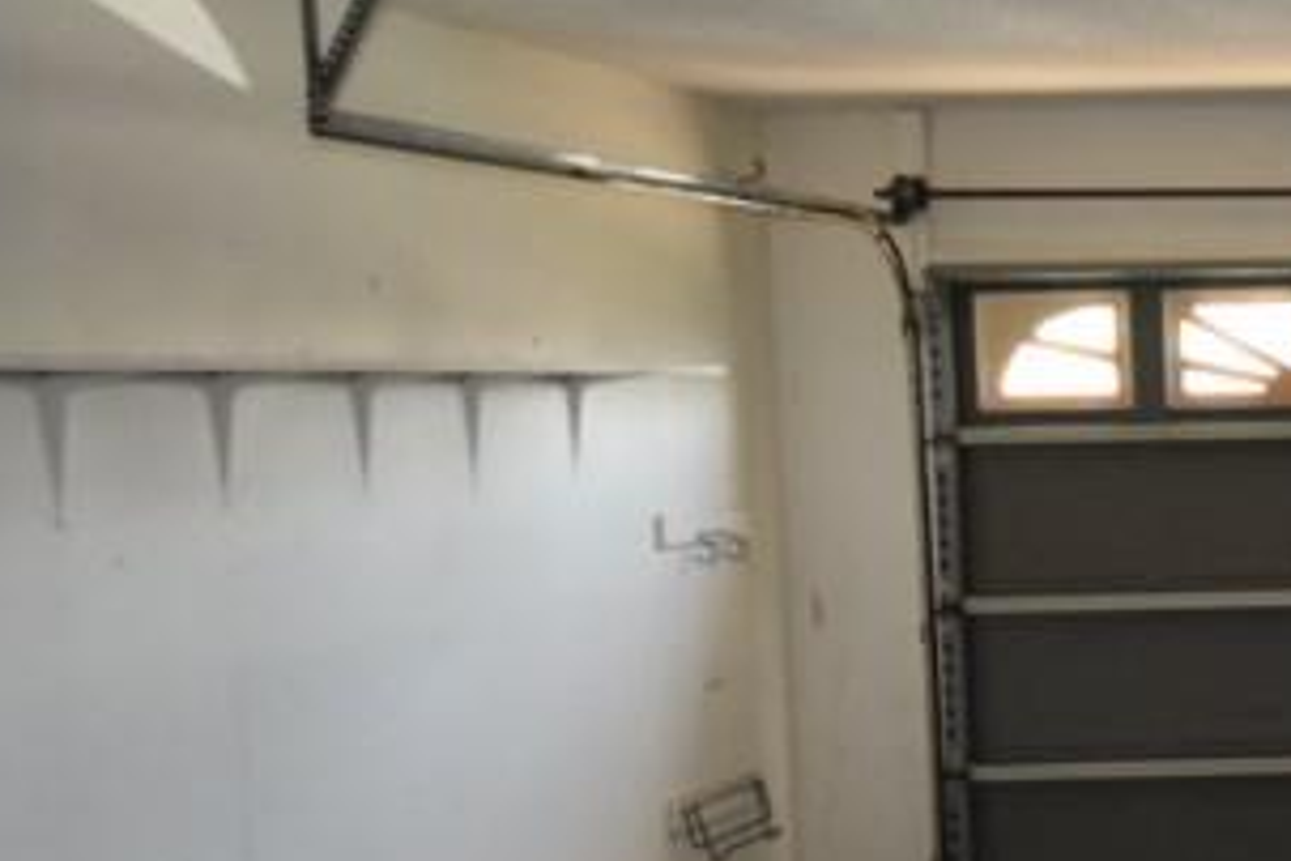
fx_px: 1997
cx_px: 1828
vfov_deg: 24.3
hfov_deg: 27.4
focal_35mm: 56
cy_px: 462
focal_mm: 11
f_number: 4
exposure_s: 1/60
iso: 360
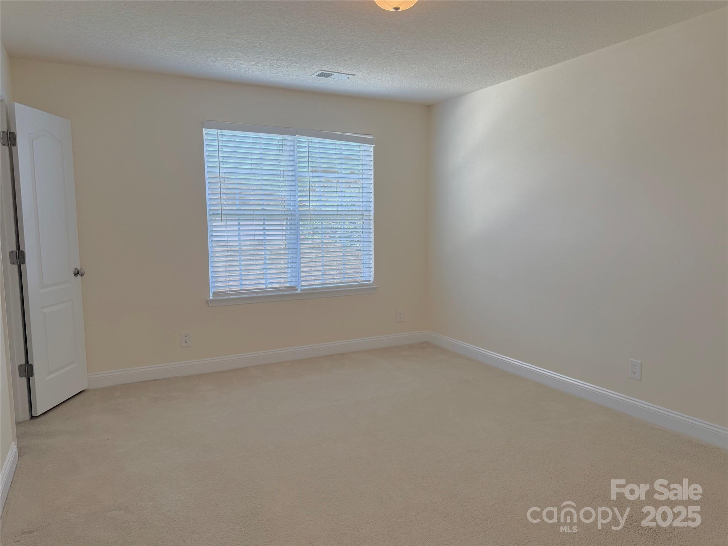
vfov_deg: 56.8
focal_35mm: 24
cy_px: 273
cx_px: 364
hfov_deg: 71.6
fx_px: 505
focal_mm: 6.76
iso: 125
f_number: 1.78
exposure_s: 1/234
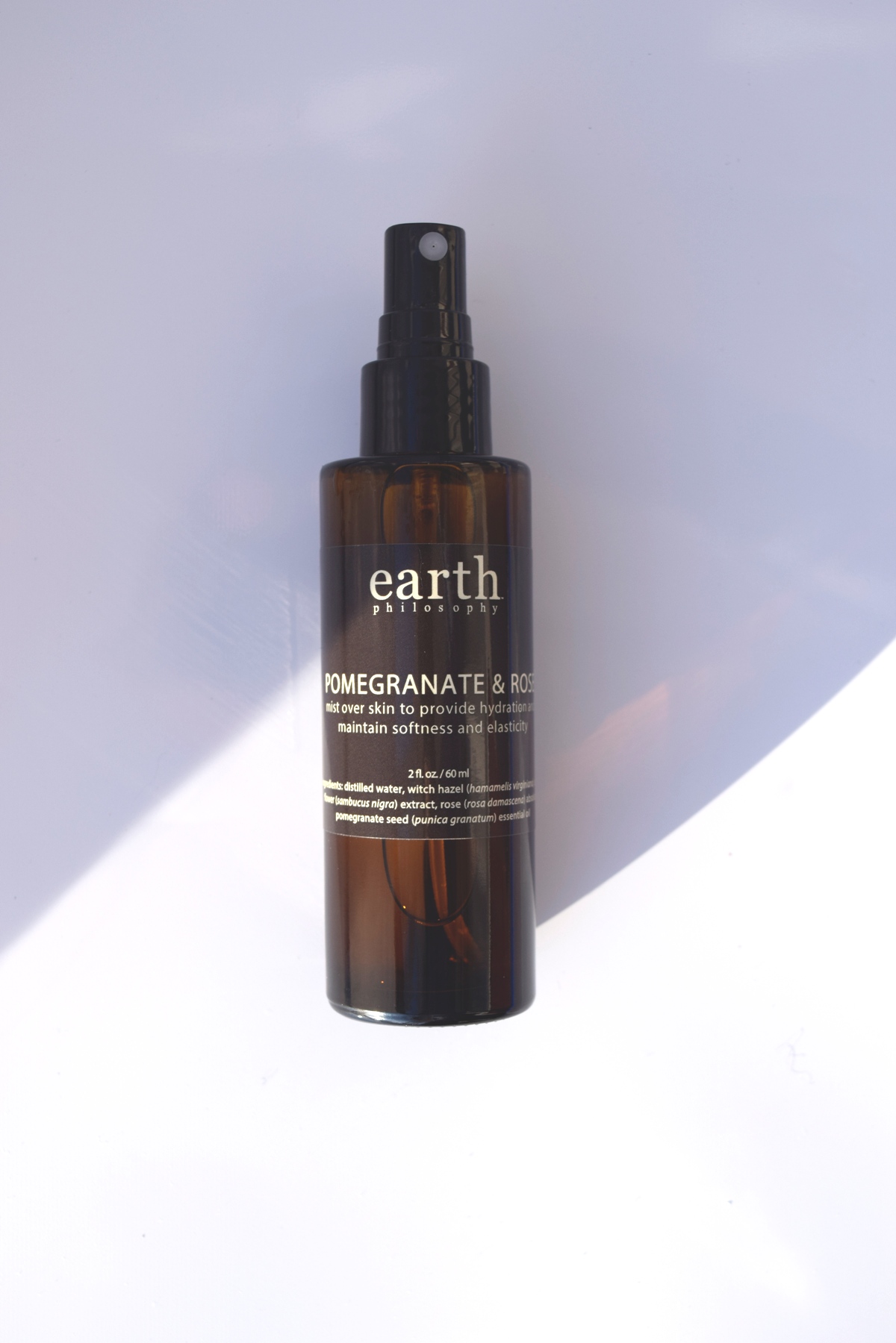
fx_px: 1736
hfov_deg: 28.9
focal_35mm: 46
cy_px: 672
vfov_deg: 42.3
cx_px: 448
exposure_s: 1/320
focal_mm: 31
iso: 200
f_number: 7.1
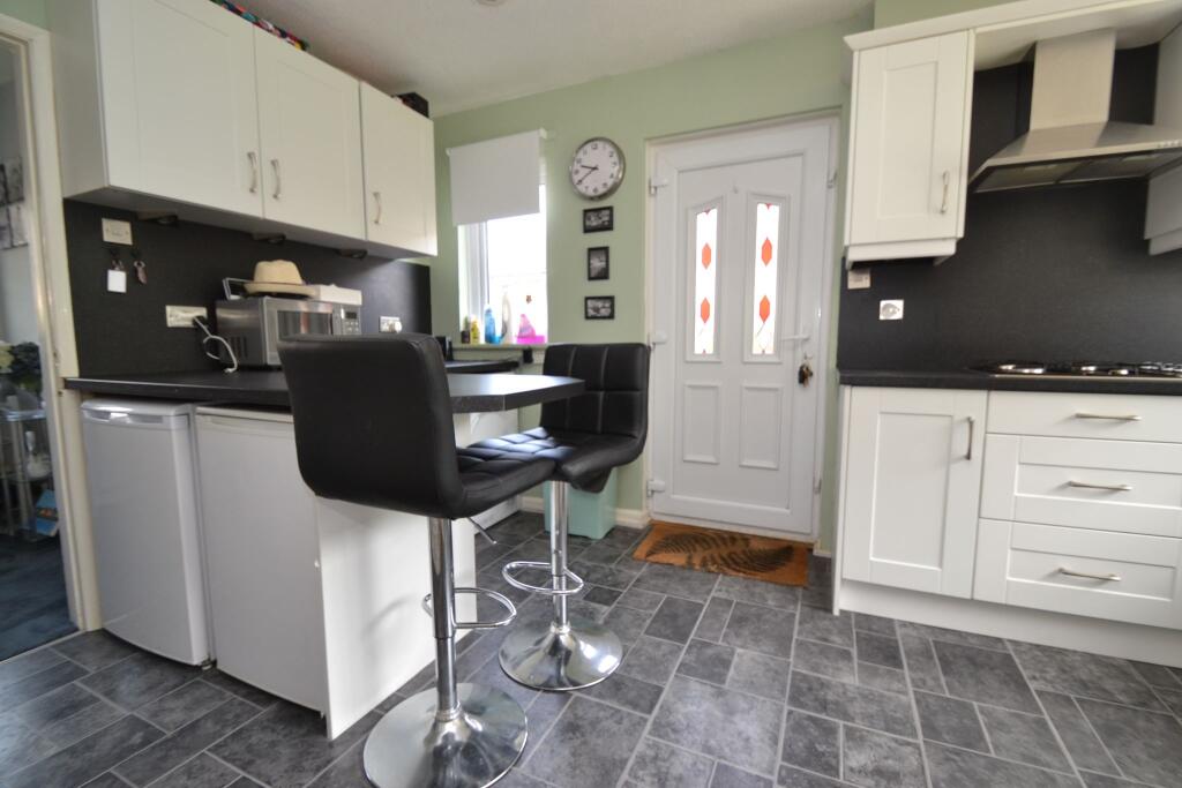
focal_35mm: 15
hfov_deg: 100.4
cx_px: 591
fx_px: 493
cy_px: 394
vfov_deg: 77.3
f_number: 4.5
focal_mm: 10
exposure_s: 1/80
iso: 400
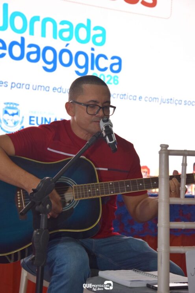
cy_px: 146
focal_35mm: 75
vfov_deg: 27.0
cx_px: 98
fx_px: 609
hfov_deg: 18.2
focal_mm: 50
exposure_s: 1/80
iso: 800
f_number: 5
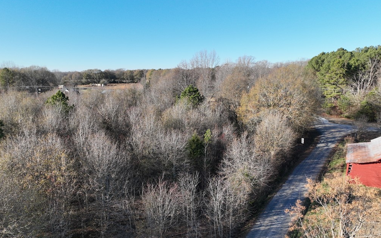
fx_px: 270
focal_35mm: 26
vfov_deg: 47.4
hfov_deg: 70.4
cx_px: 188
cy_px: 141
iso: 240
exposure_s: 1/200
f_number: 2.8
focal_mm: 12.29
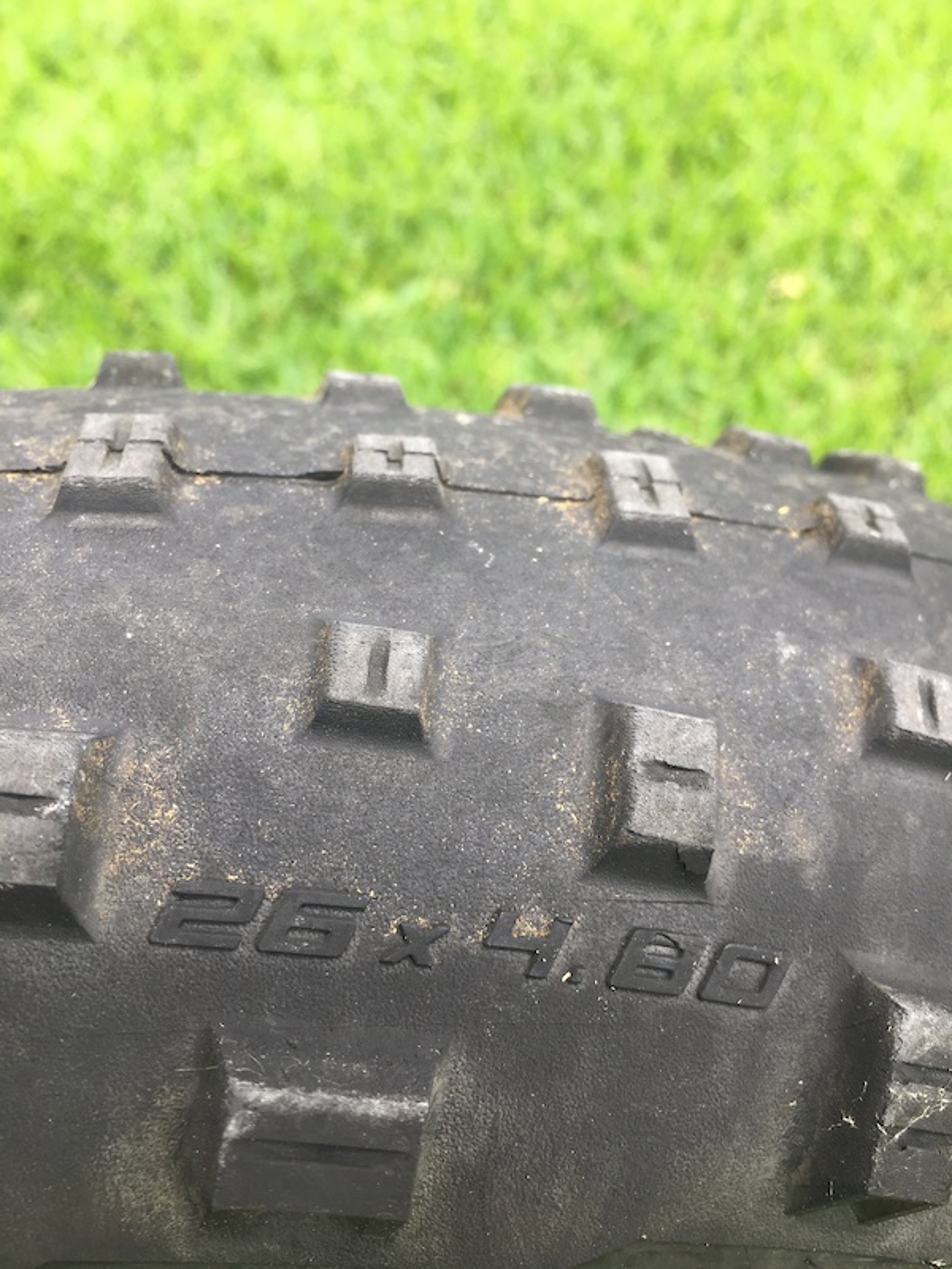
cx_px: 476
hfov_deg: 48.2
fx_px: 1063
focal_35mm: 29
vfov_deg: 61.7
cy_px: 634
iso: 25
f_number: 2.2
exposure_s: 1/208
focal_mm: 4.15
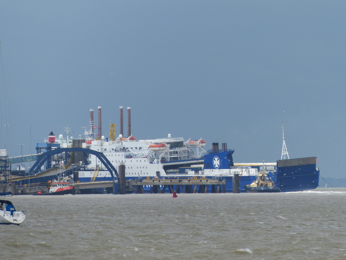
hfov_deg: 3.6
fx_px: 5577
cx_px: 173
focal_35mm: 558
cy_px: 130
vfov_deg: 2.7
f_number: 4
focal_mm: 100.5
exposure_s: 1/1300
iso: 100
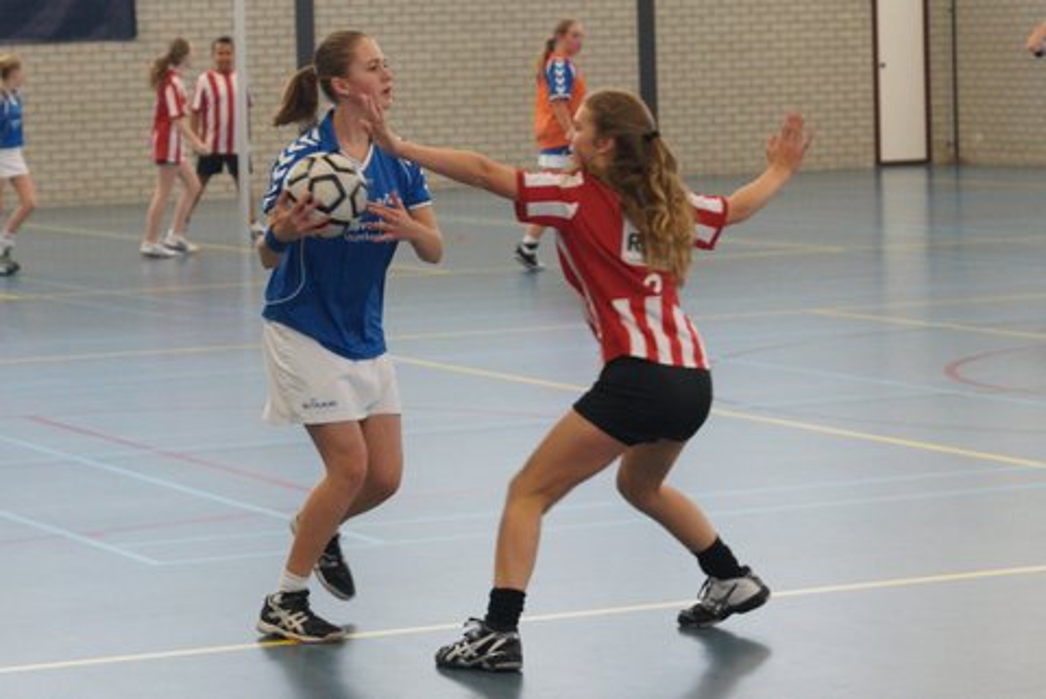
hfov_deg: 27.0
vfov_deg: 18.2
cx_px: 523
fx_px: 2181
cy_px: 350
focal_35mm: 75
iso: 1000
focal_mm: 50
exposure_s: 1/200
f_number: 3.5
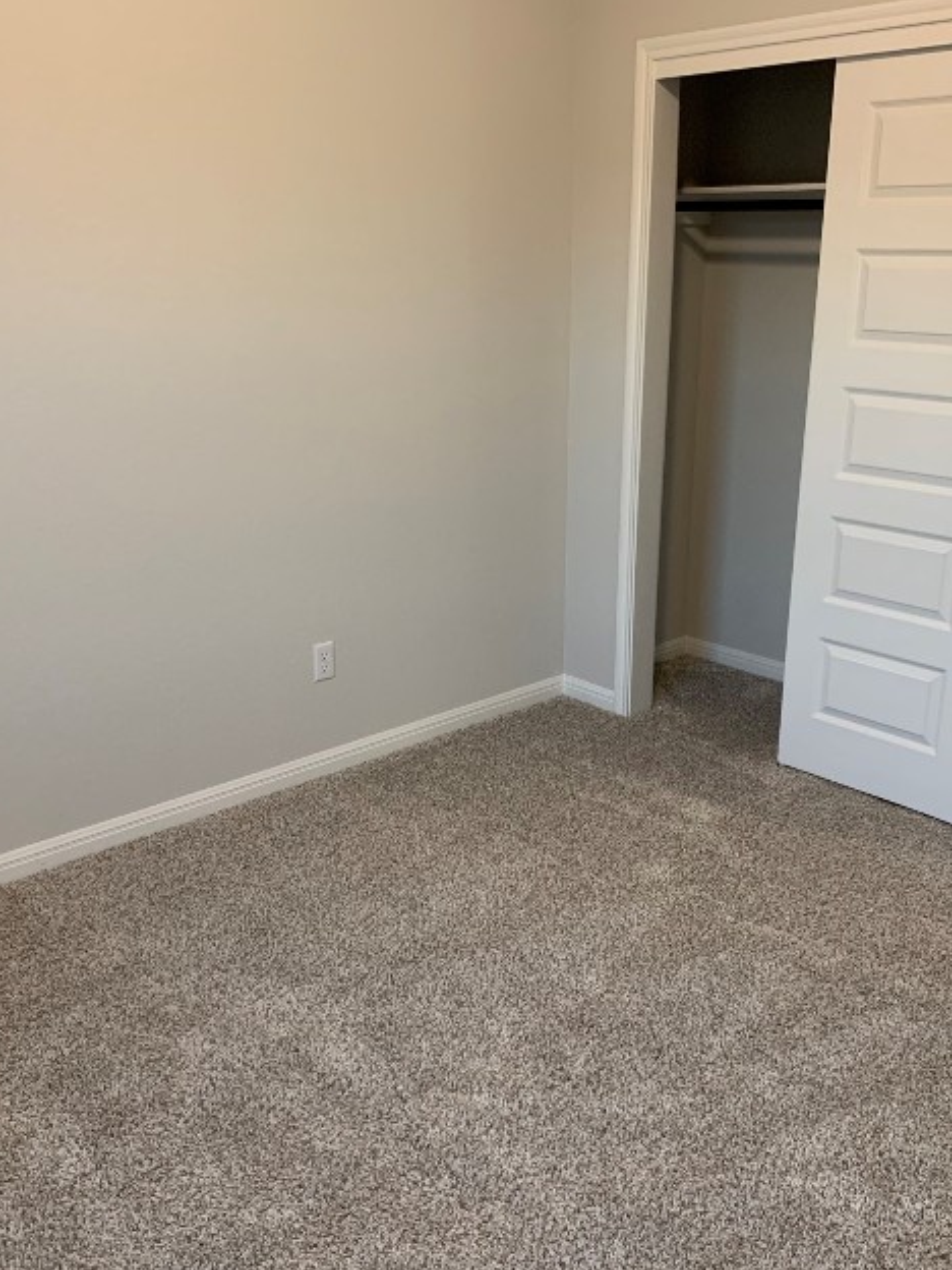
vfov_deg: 56.8
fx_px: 1173
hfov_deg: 44.1
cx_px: 531
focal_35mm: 32
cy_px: 635
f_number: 1.8
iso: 250
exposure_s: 1/60
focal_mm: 4.25
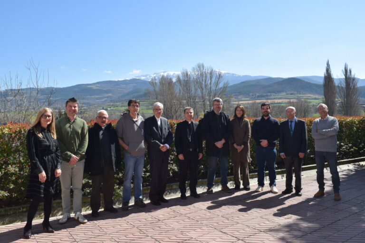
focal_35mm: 30
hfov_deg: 61.9
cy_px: 122
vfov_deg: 43.6
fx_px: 304
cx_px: 182
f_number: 9
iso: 100
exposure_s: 1/200
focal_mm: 20
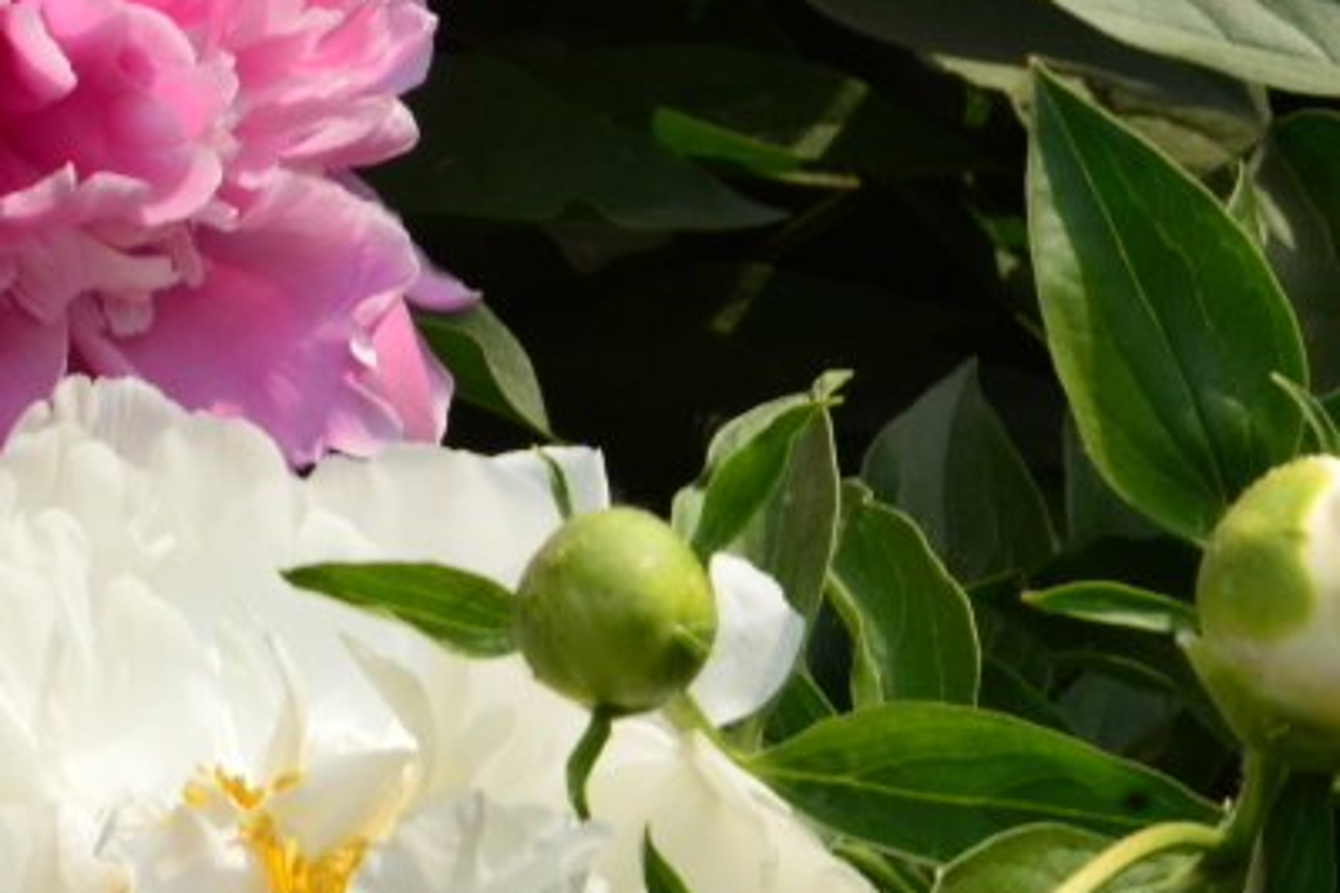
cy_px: 582
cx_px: 215
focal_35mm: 596
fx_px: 22193
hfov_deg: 3.5
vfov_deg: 2.3
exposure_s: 1/40
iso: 200
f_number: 29
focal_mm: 155
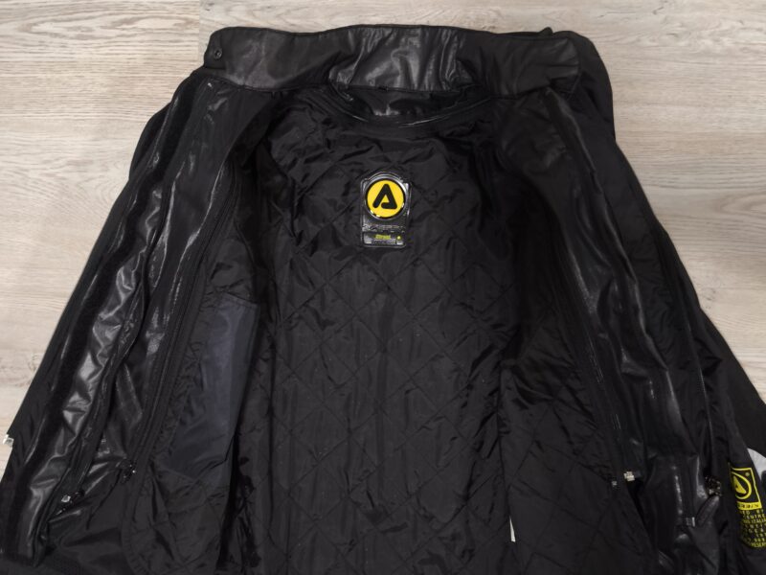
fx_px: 509
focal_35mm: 23
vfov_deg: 58.9
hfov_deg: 73.9
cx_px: 383
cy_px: 288
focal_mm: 5.35
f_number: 1.7
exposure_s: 1/33.3
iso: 1000
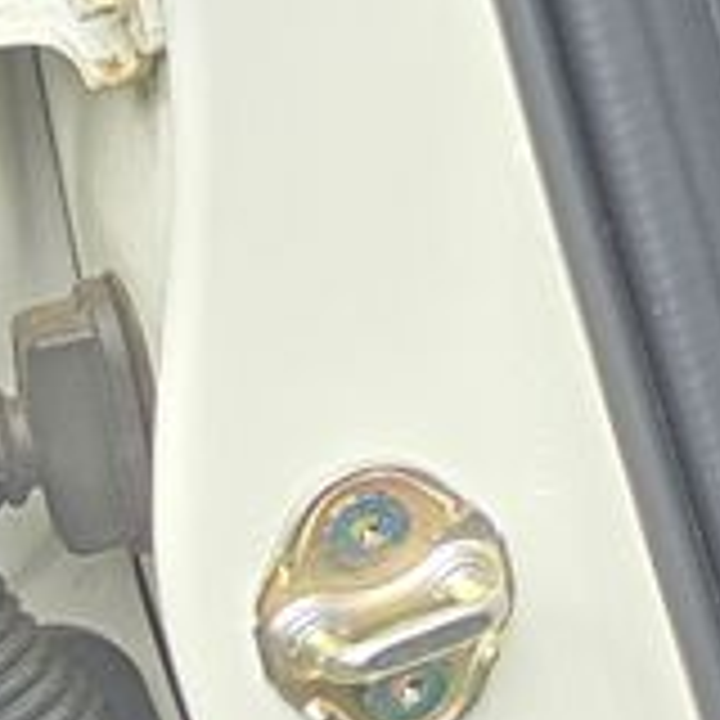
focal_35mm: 130
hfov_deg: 9.9
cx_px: 2192
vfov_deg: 13.0
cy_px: -225
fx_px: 3059
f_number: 1.7
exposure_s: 1/100
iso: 160
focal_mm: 6.3
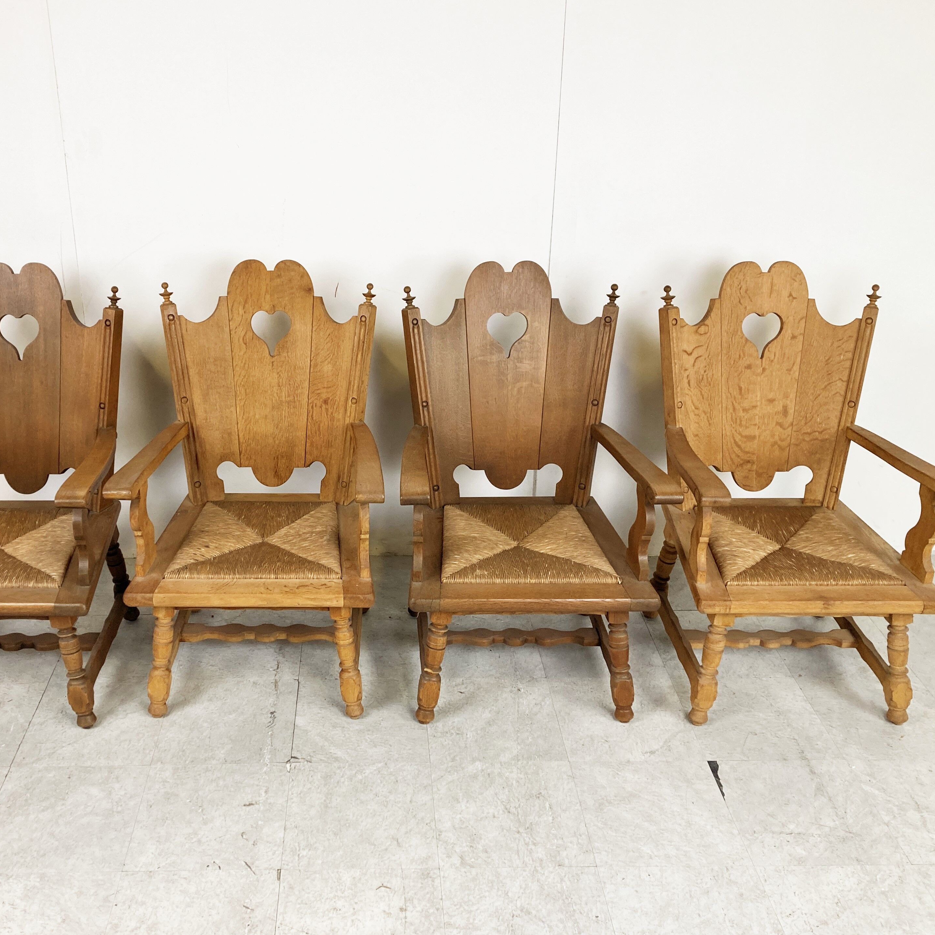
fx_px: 1039
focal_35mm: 34
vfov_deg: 48.4
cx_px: 384
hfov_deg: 48.2
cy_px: 459
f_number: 1.8
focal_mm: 3.99
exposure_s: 1/100
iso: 64
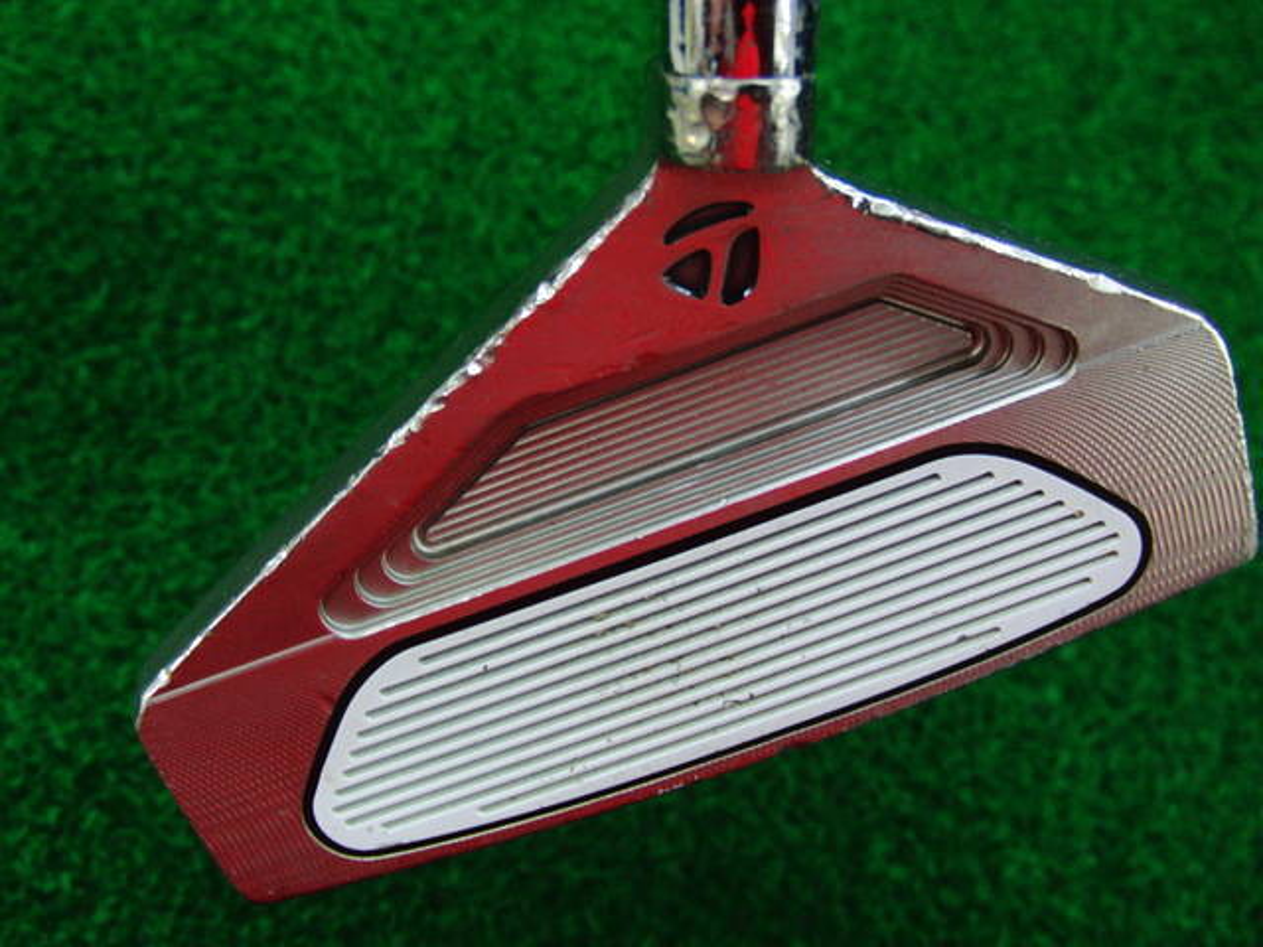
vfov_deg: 38.7
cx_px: 632
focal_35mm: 37
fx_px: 1350
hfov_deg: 50.1
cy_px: 474
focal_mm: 6.42
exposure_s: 1/60
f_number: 3.6
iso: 400
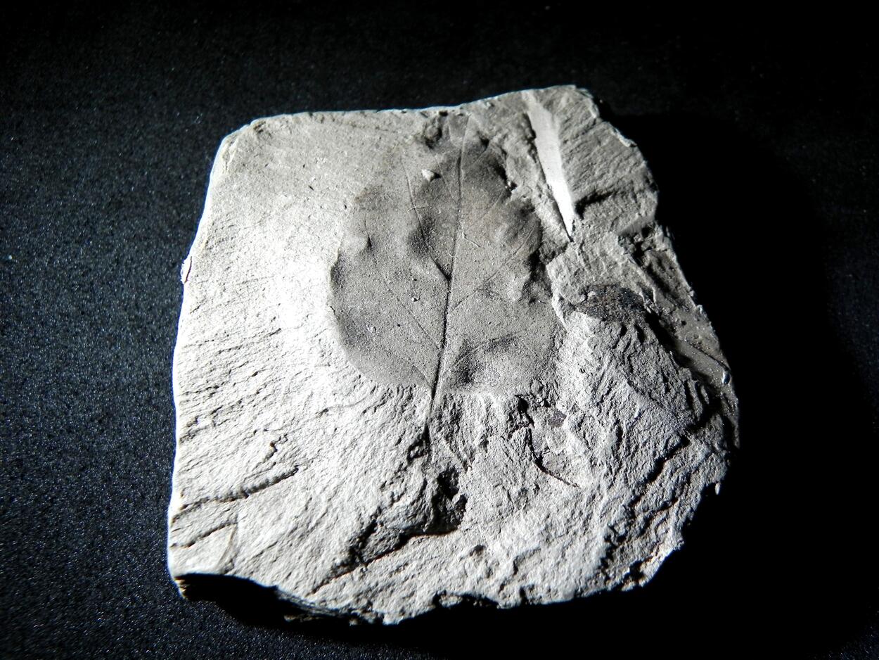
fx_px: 838
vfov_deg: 43.0
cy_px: 330
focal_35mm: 33
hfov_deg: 55.3
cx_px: 440
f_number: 2.8
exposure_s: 1/114
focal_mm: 5.9
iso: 160
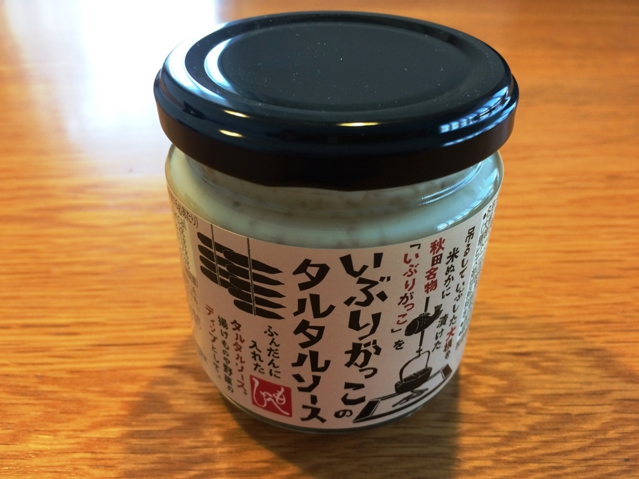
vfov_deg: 48.2
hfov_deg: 61.7
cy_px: 240
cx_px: 320
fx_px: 535
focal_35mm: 29
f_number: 2.2
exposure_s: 1/40
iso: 40
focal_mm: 4.15
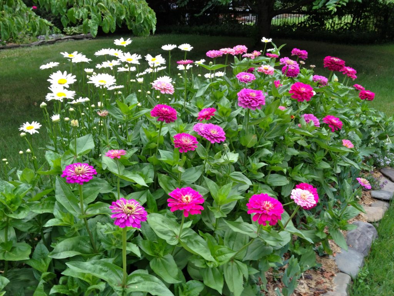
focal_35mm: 35
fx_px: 398
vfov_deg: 40.7
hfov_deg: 52.6
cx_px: 197
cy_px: 148
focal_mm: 4.28
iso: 64
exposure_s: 1/40
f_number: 2.4
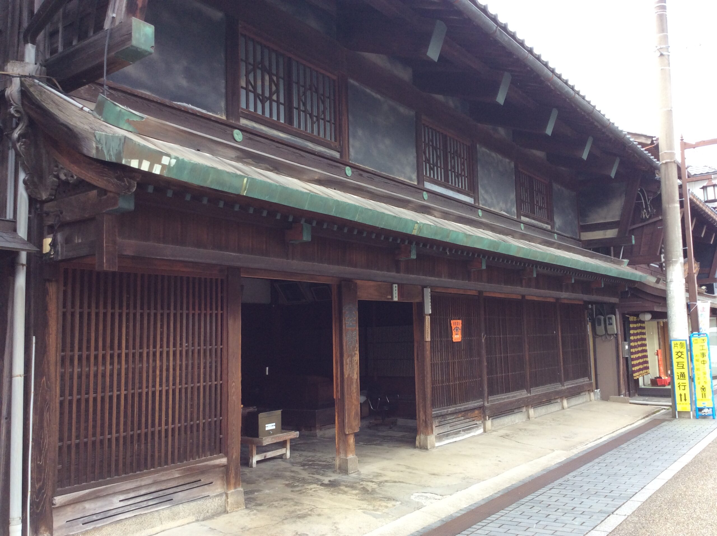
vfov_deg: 44.1
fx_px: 662
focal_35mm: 32
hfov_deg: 56.9
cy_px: 268
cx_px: 358
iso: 32
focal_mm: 3.3
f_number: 2.4
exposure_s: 1/120
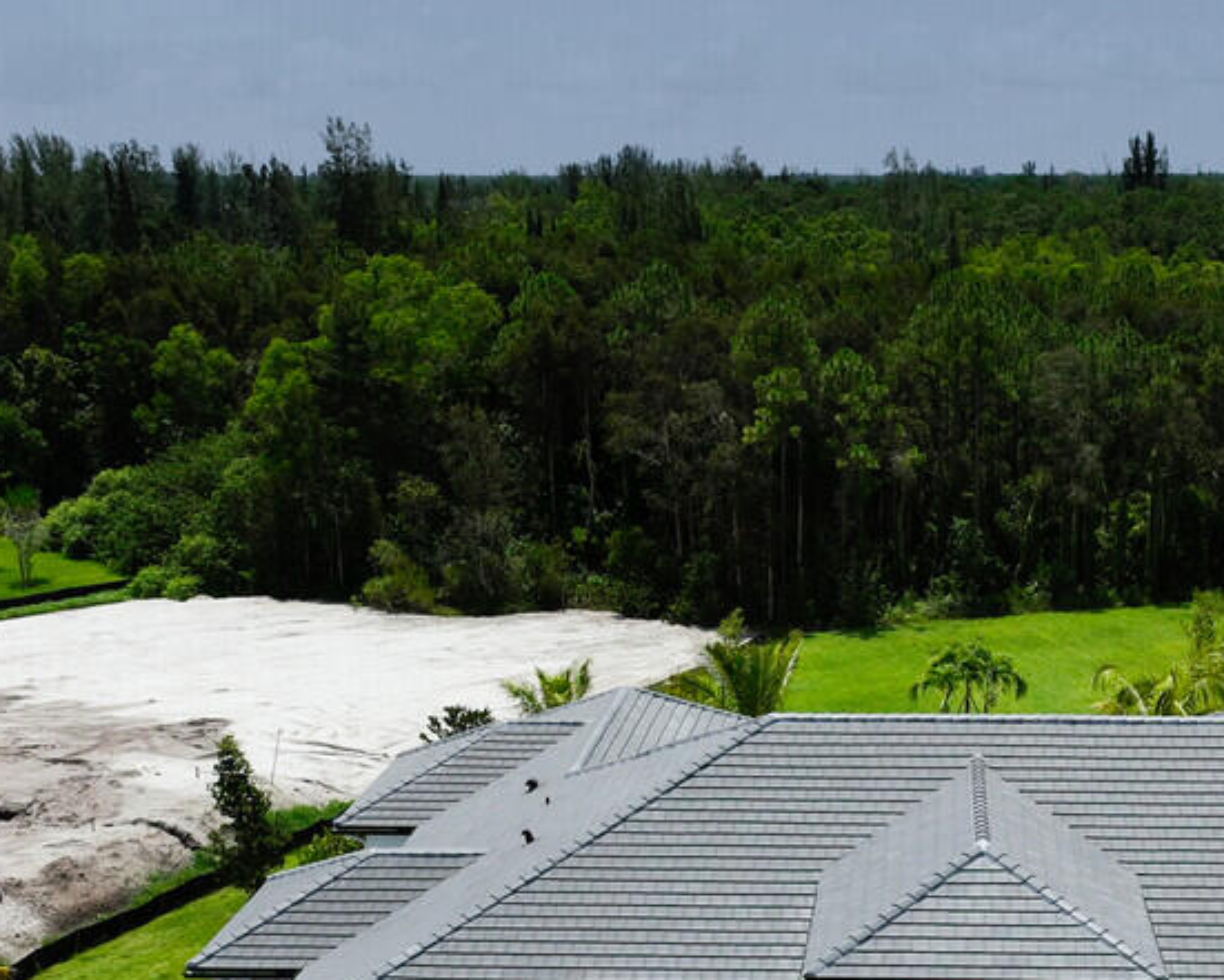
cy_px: 796
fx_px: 2464
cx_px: 805
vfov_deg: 22.2
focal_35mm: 68
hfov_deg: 27.7
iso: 100
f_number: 2.8
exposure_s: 1/1250
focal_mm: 12.29
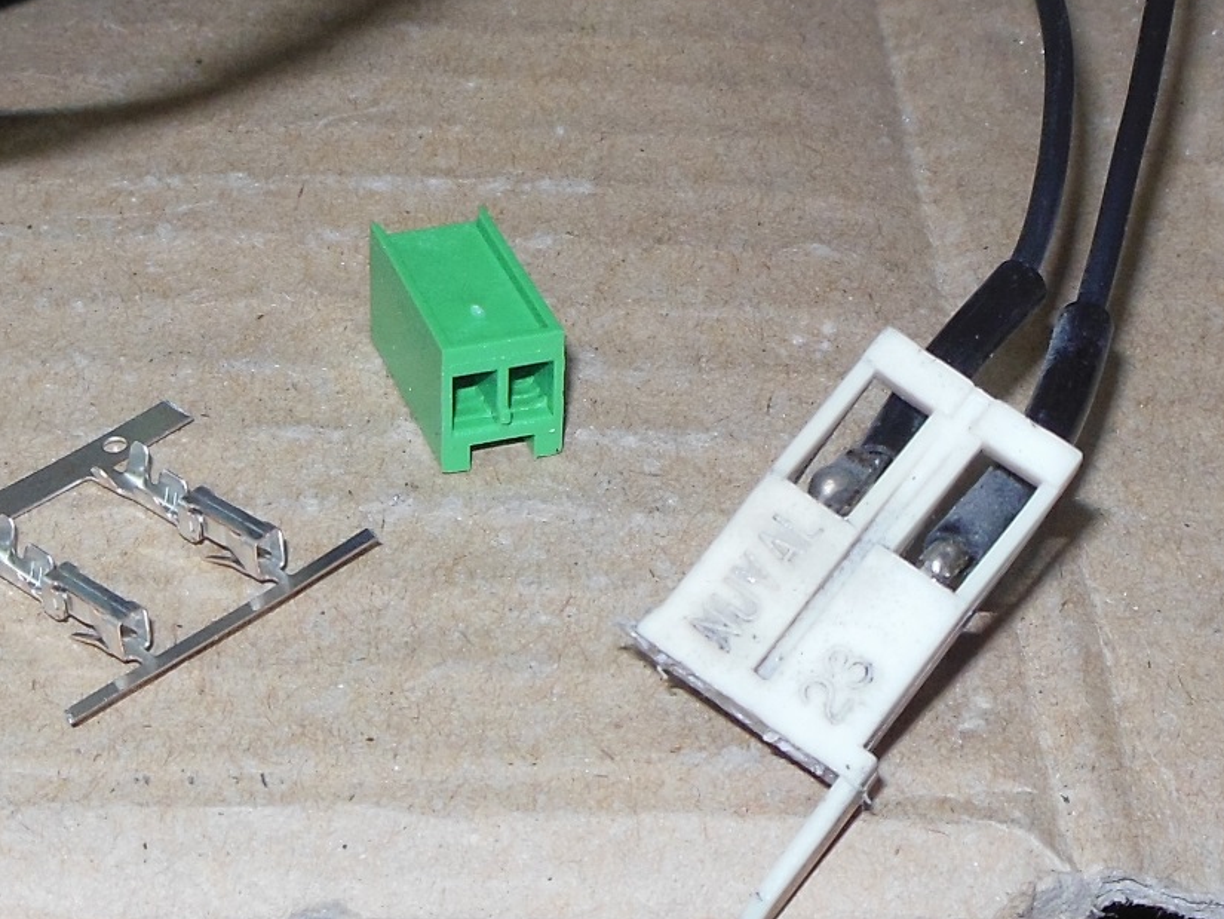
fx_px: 1273
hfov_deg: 51.2
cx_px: 534
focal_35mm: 36
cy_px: 411
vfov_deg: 39.6
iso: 125
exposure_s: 1/30
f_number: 6.7
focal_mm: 5.2
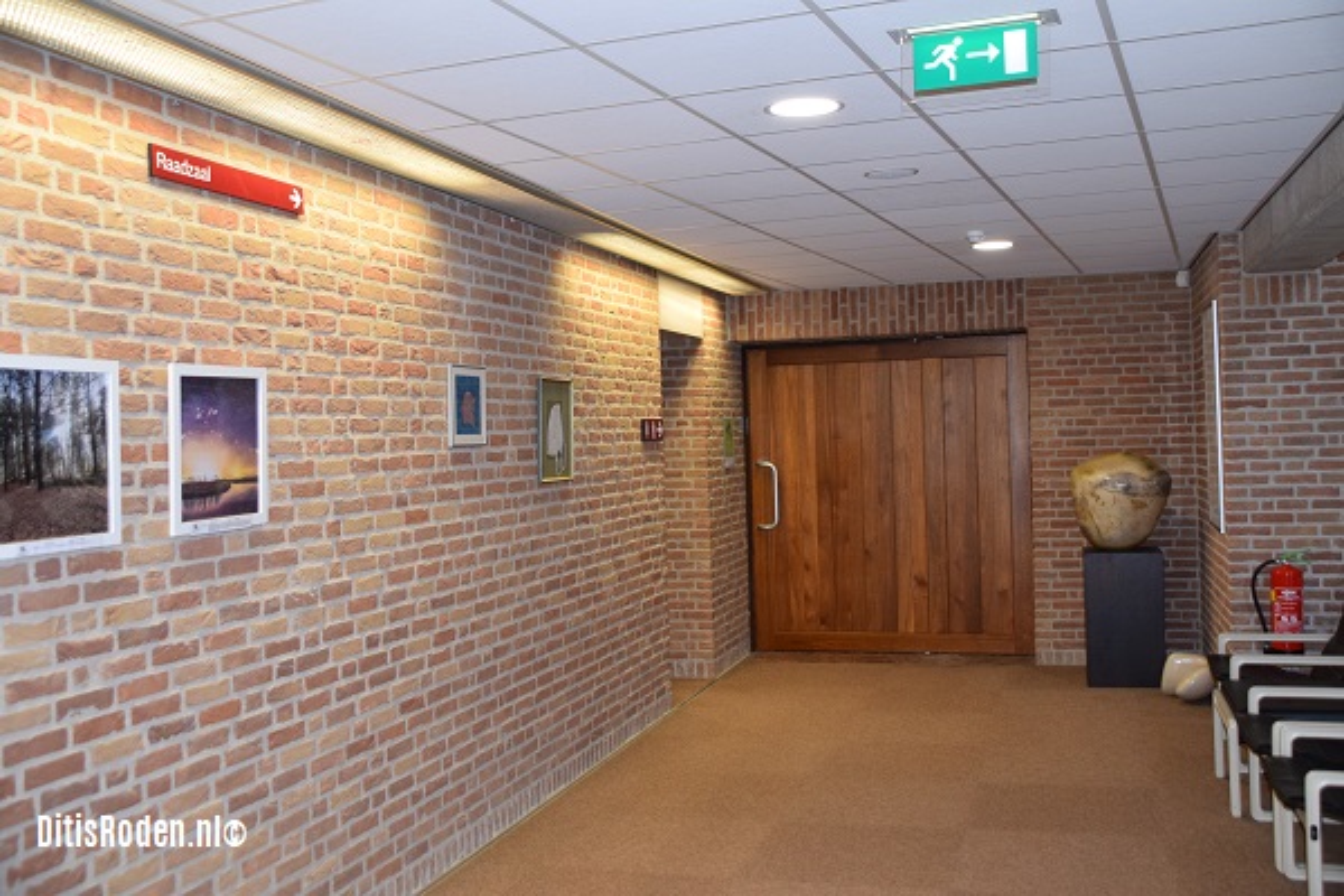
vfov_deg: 36.9
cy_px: 448
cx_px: 672
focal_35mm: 36
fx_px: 1344
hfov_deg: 53.1
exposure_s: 1/80
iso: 800
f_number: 4.5
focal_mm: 24
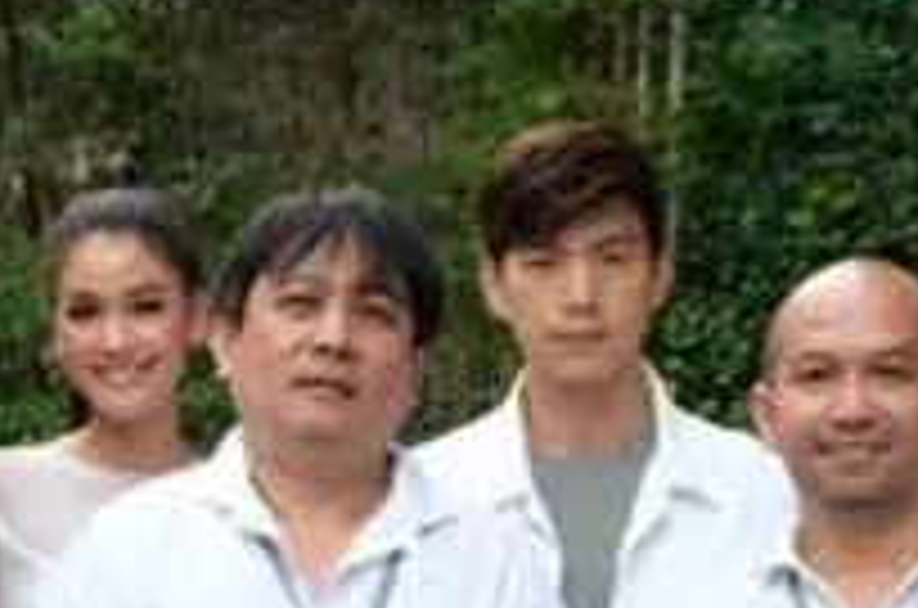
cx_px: 126
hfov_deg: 16.1
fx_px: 3205
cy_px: 921
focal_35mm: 126
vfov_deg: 10.4
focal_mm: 22.2
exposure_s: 1/160
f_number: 7.1
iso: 640
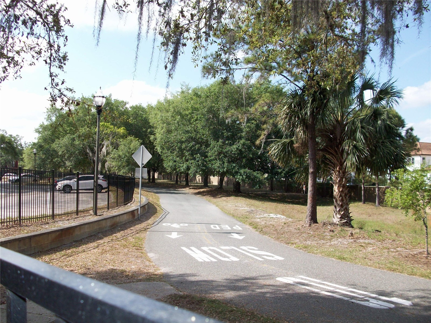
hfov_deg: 54.0
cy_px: 162
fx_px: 423
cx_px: 216
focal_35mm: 34
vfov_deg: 41.8
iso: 64
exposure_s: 1/613
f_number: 2.8
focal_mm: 5.7
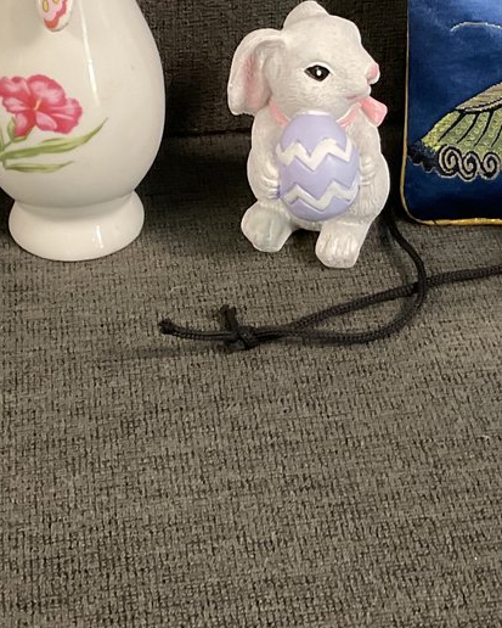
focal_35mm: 83
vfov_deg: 22.8
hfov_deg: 18.4
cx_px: 360
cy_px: 175
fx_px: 1541
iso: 200
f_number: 1.8
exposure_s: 1/40
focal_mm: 3
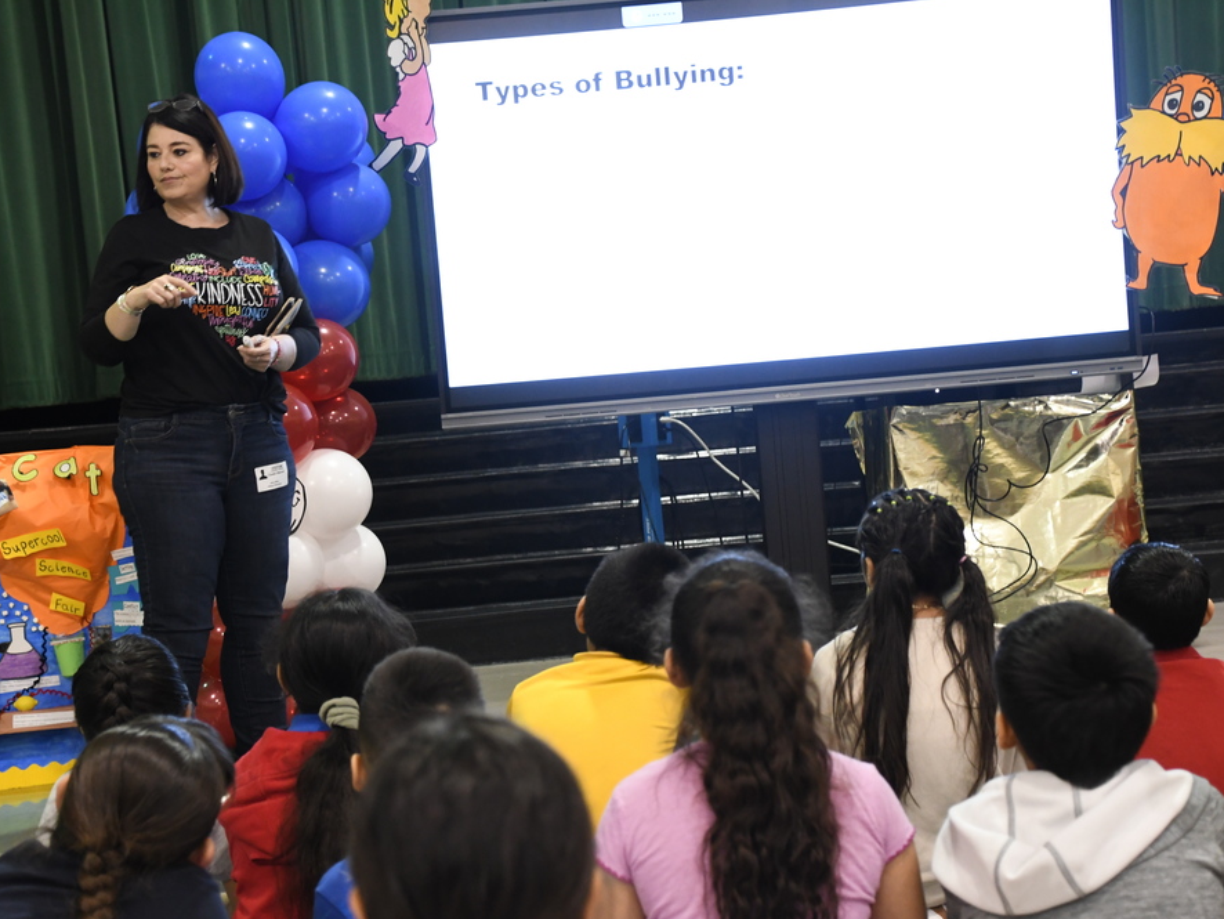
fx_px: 2830
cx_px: 615
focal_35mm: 80
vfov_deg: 18.4
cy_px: 471
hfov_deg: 24.4
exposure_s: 1/40
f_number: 4.5
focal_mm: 48
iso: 2000
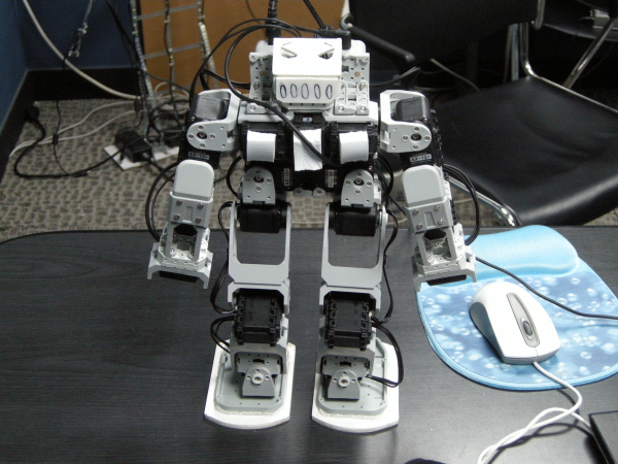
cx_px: 309
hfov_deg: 32.2
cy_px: 232
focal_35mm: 60
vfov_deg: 24.4
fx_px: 1071
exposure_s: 1/29.5
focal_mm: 12.9
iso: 400
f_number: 3.5
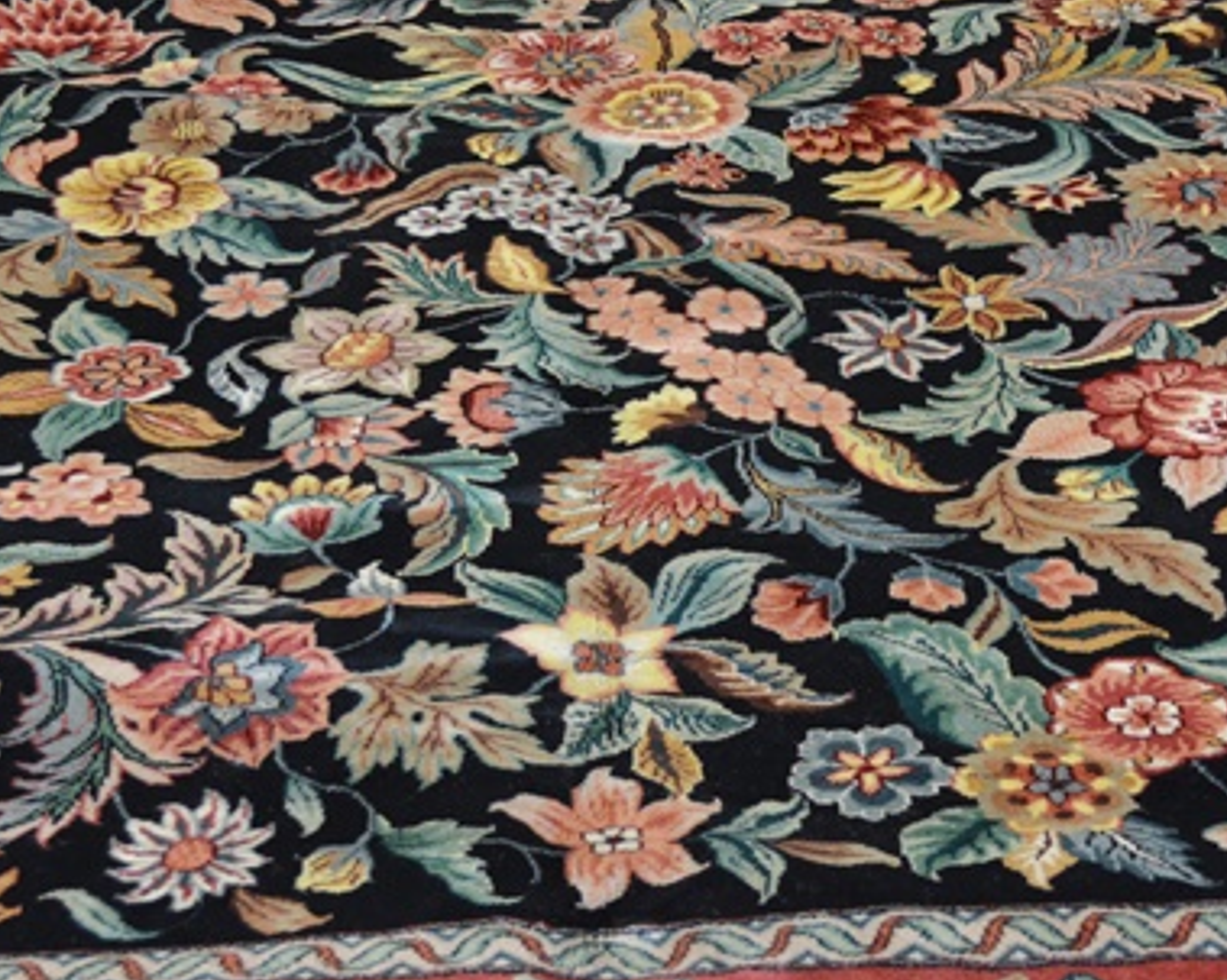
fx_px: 3159
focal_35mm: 87
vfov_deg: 17.6
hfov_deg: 22.0
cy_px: 682
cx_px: 638
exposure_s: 1/50
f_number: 4.2
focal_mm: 26
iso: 800
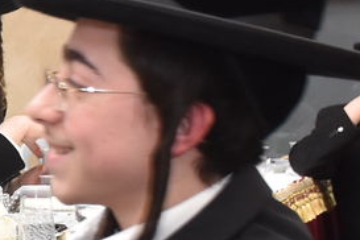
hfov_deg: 9.2
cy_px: 111
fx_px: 2075
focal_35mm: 208
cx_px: -414
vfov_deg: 6.6
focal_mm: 27
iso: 1000
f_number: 5.6
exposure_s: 1/60
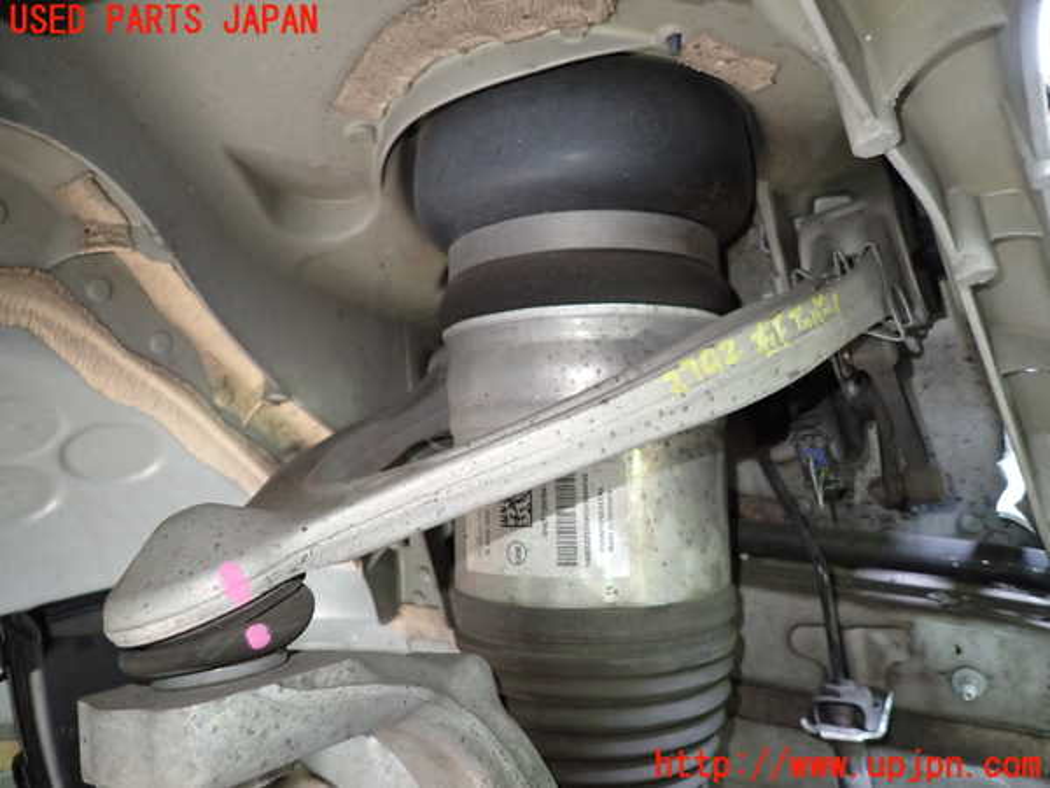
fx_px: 758
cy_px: 394
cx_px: 525
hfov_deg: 69.4
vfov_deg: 54.9
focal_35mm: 25
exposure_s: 1/30
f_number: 2
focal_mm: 4.5
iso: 500
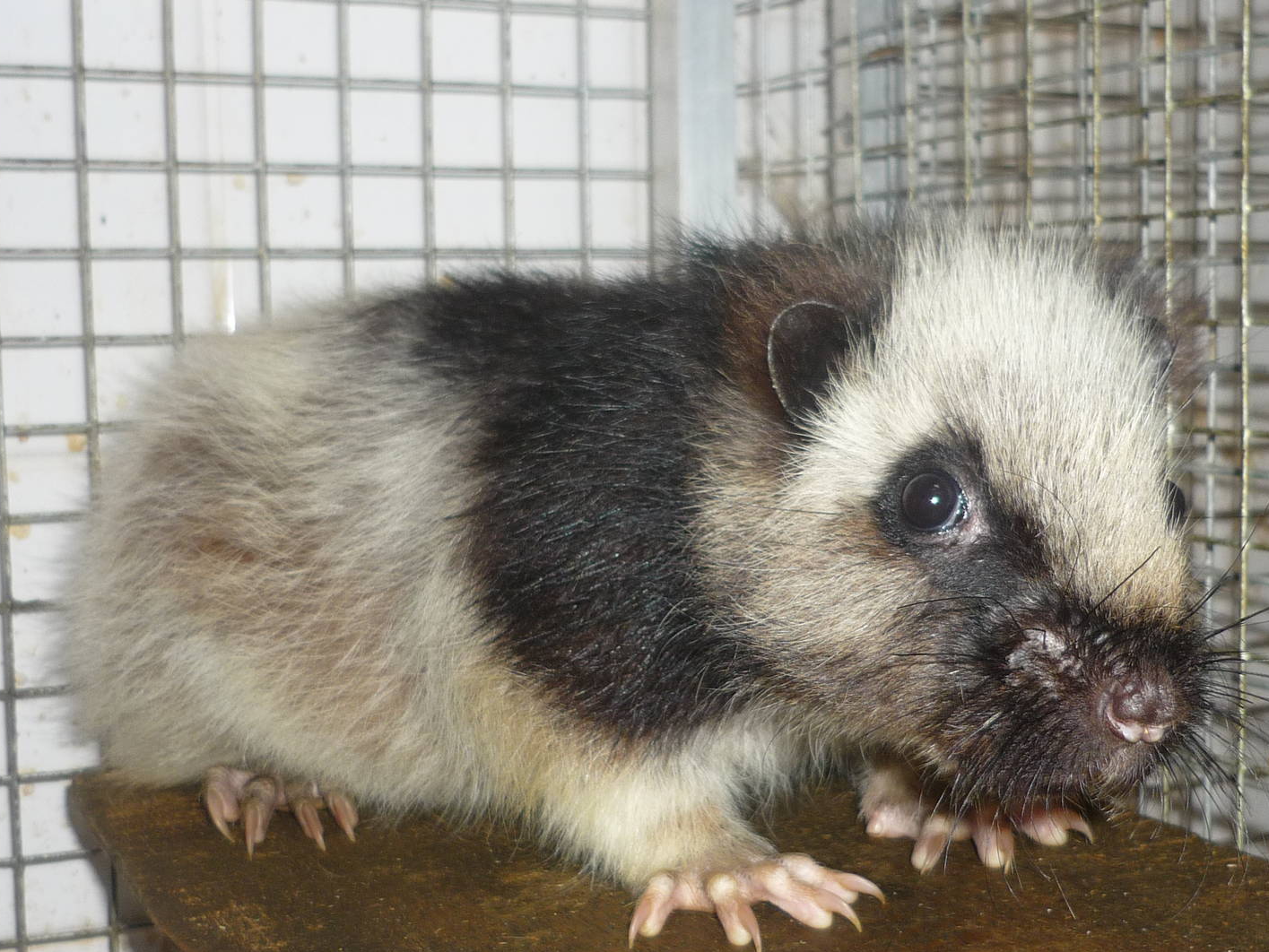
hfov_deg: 36.8
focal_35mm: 52
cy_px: 531
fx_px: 1907
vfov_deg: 28.0
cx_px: 675
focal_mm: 6
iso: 100
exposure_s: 1/30
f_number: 2.9
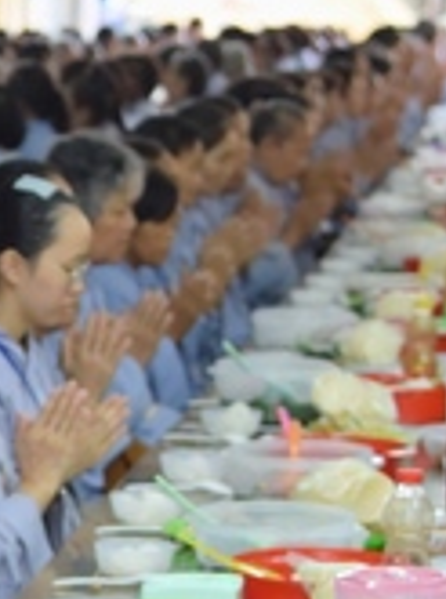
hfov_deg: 7.6
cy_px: 545
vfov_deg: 10.4
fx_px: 3277
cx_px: -294
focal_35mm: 190
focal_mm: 50
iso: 1000
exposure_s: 1/125
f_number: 4
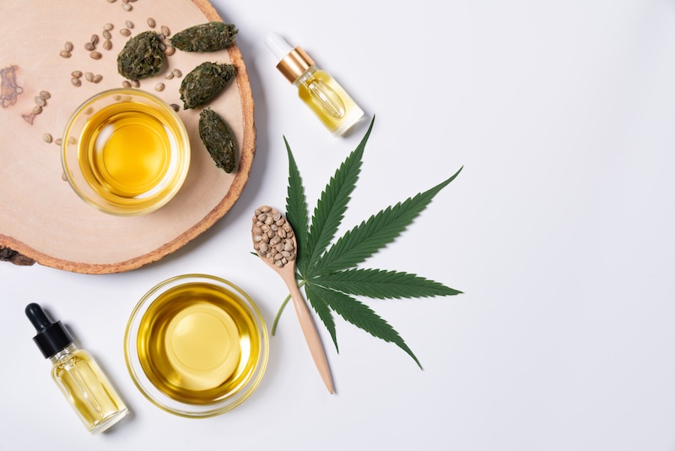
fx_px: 1313
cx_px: 338
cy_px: 226
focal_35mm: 70
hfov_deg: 28.8
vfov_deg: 19.5
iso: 400
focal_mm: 70
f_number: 8
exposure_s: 1/100
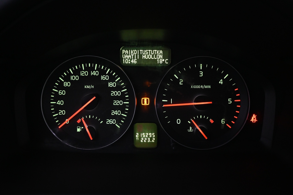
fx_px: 275
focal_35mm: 34
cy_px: 98
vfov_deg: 39.1
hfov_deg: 56.1
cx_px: 146
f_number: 4
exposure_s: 1/40
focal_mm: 22.5
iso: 2500
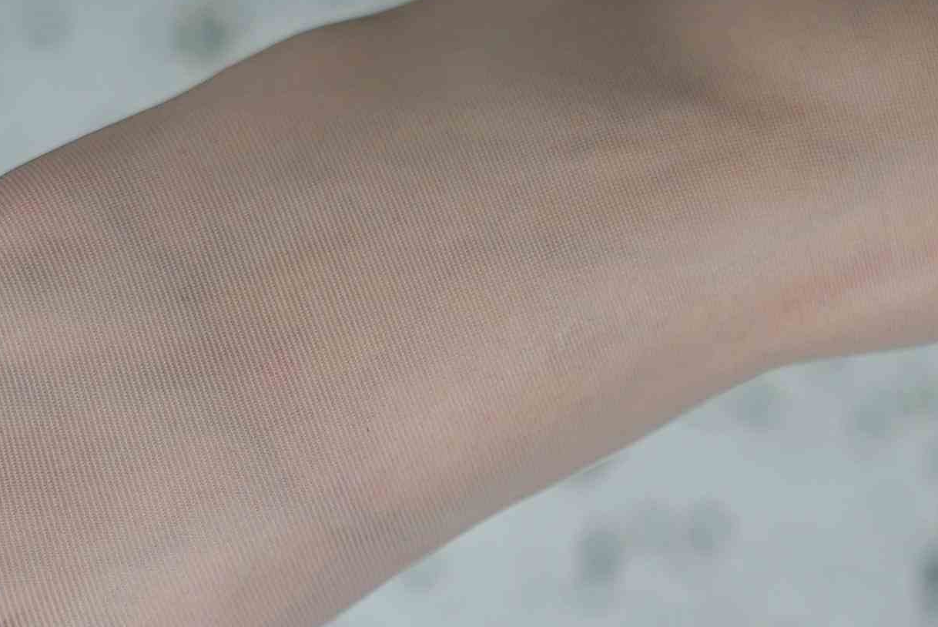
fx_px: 4537
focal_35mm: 174
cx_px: 515
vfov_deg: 7.8
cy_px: 713
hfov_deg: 11.8
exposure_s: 1/60
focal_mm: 50
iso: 100
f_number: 2.8
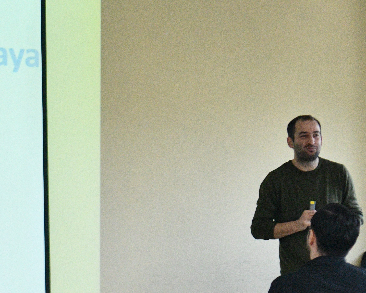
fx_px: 1831
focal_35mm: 169
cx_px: 234
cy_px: 123
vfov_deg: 9.1
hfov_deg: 11.4
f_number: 2.8
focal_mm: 48
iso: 6400
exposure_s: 1/800
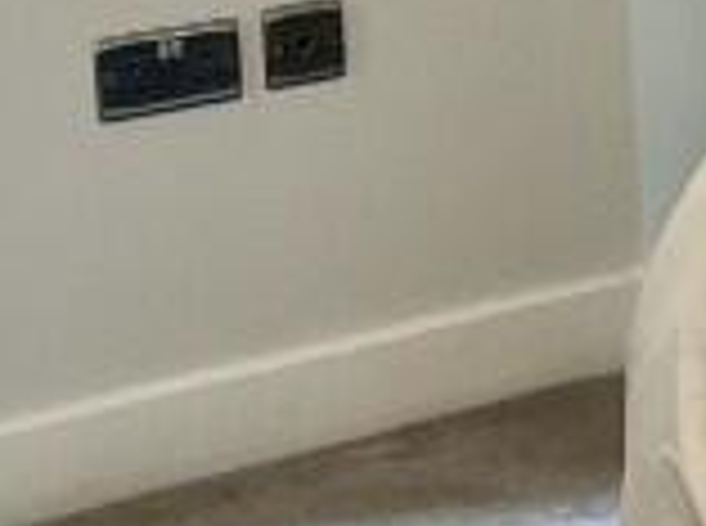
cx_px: 1794
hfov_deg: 10.0
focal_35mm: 170
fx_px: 3459
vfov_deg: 8.3
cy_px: -463
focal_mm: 5.1
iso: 50
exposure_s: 1/100
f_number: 1.6
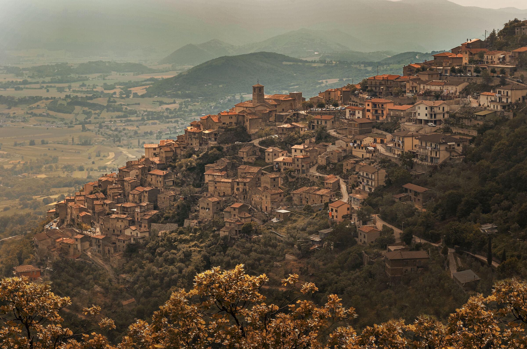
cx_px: 264
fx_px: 1205
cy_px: 174
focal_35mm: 82
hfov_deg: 24.7
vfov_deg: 16.5
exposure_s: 1/160
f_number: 11
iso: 100
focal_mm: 55
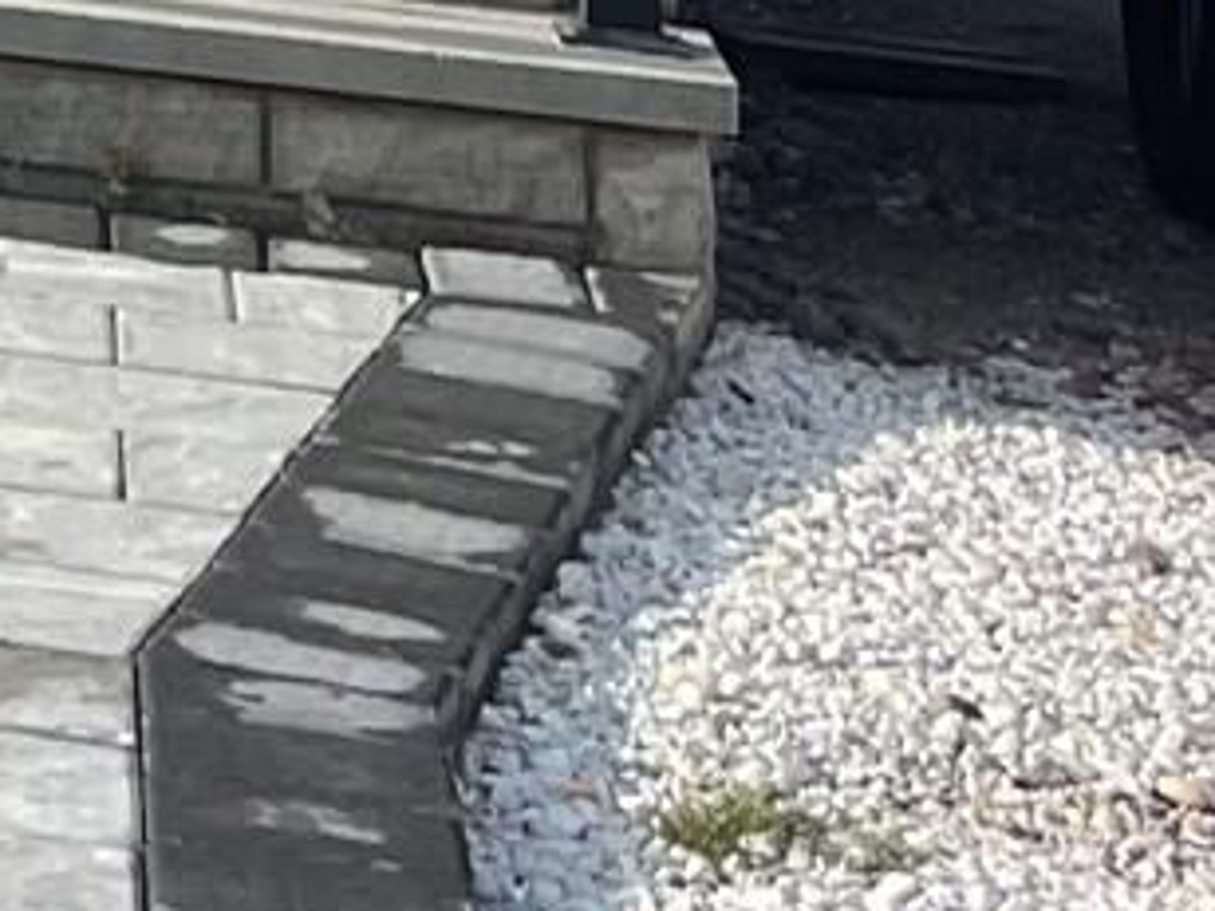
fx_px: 6072
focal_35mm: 173
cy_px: -1873
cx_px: -1996
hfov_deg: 9.7
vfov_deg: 7.5
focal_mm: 4.2
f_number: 1.6
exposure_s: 1/1401
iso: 32
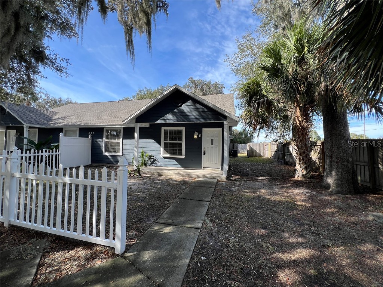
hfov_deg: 106.2
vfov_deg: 89.9
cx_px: 192
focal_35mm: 13
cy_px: 144
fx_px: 144
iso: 32
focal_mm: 1.57
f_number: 1.8
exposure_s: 1/415
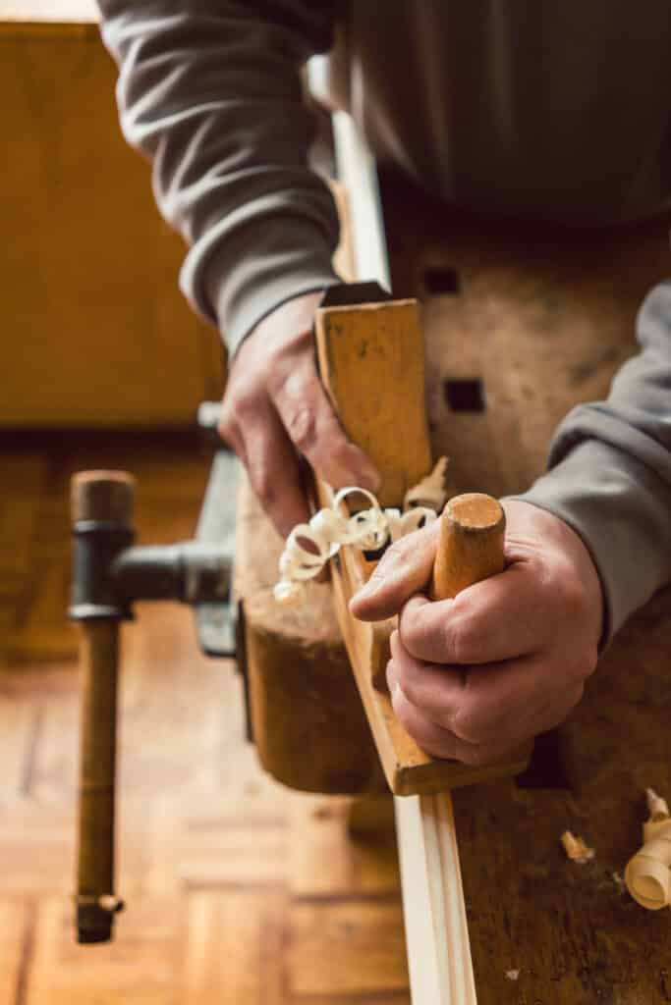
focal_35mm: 35
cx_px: 336
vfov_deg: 54.4
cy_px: 502
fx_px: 978
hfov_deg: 37.9
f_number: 3.5
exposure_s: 1/100
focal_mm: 35
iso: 1000
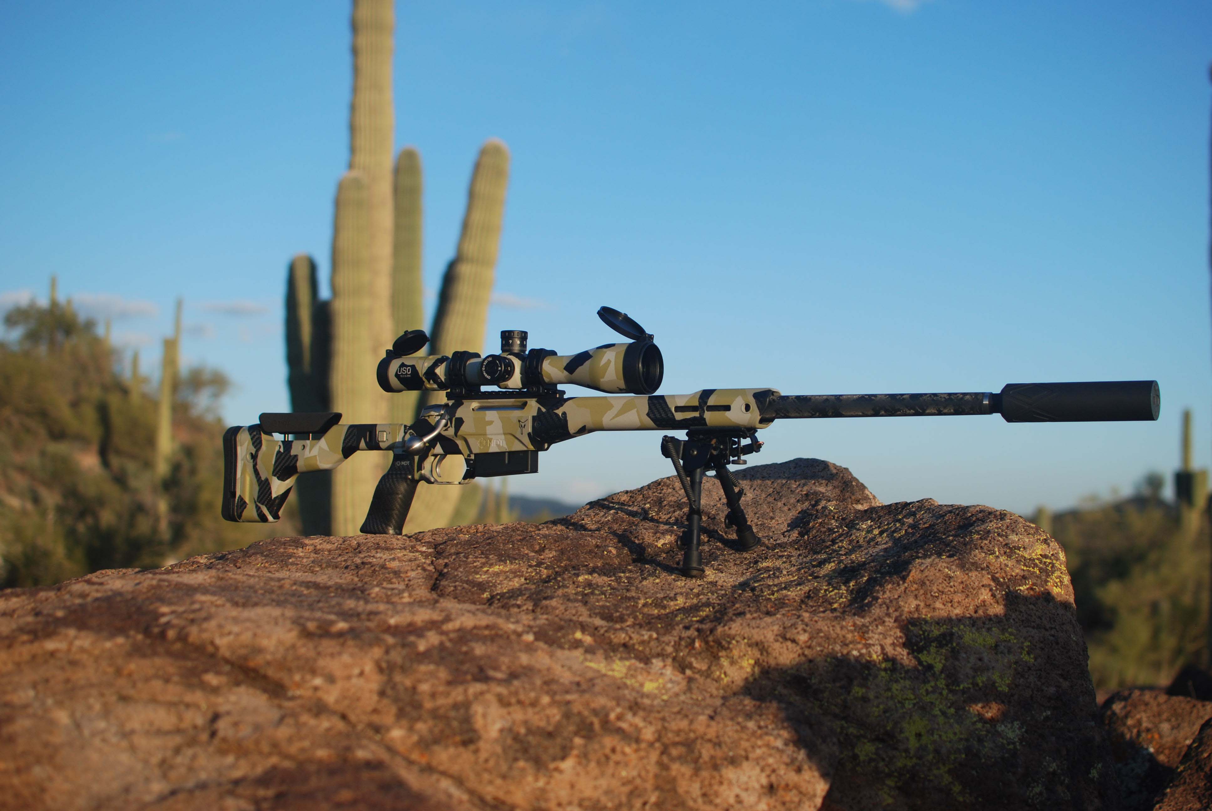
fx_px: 1770
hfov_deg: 37.8
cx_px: 606
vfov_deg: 25.8
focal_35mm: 52
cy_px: 406
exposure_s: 1/500
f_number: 2.8
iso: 125
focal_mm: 35
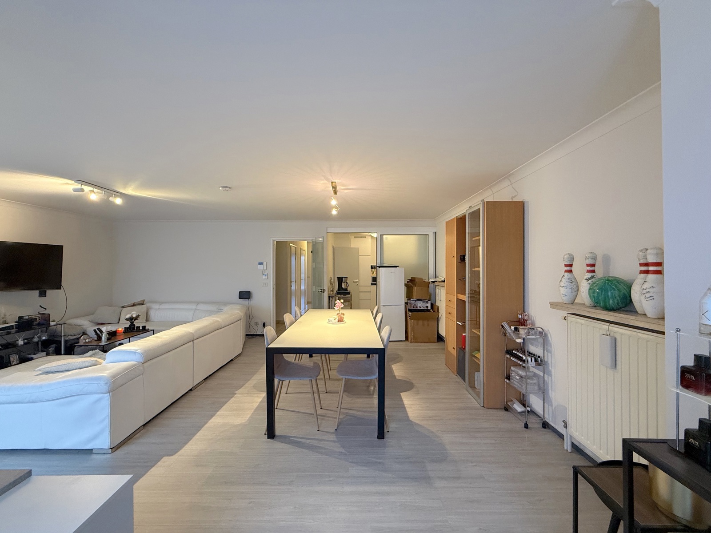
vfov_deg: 85.7
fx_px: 288
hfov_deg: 102.1
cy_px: 266
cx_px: 356
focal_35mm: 14
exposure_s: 1/50
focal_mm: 2.22
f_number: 2.2
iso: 320
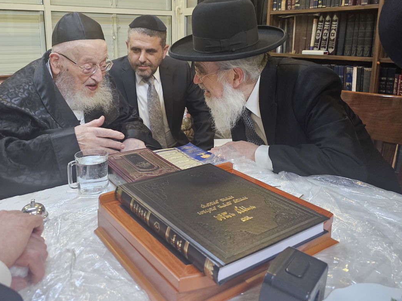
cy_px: 100
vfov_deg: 44.8
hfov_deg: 58.2
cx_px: 176
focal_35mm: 31
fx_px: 360
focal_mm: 6.3
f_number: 1.7
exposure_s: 1/100
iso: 500
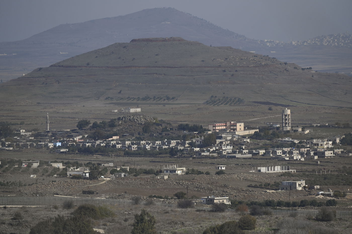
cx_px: 176
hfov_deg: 6.9
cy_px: 117
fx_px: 2931
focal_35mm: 300
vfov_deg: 4.6
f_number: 6.3
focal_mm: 300
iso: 200
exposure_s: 1/3200
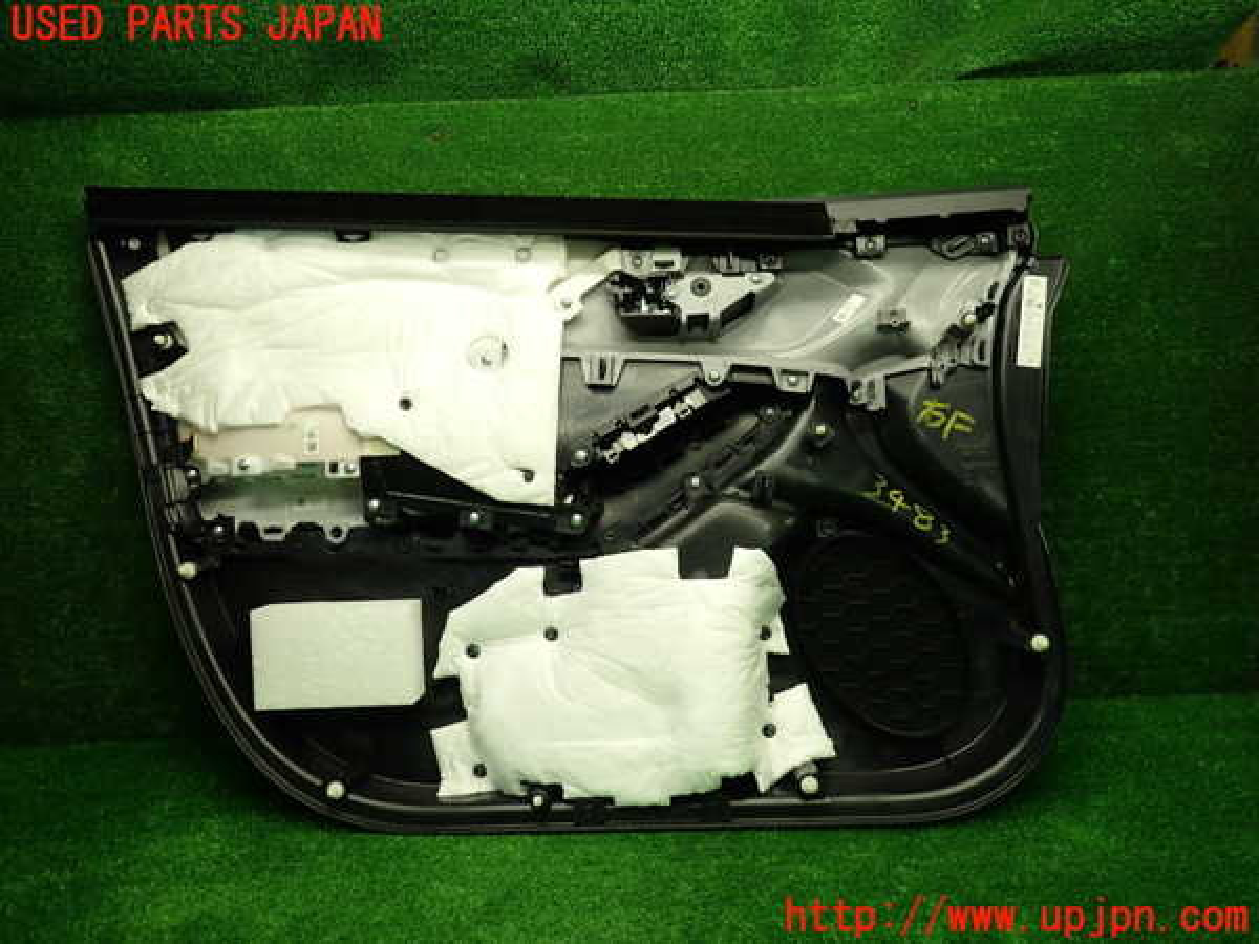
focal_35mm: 25
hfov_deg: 69.4
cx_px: 630
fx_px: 909
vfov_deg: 54.9
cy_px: 472
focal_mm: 4.5
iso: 125
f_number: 2
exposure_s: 1/60
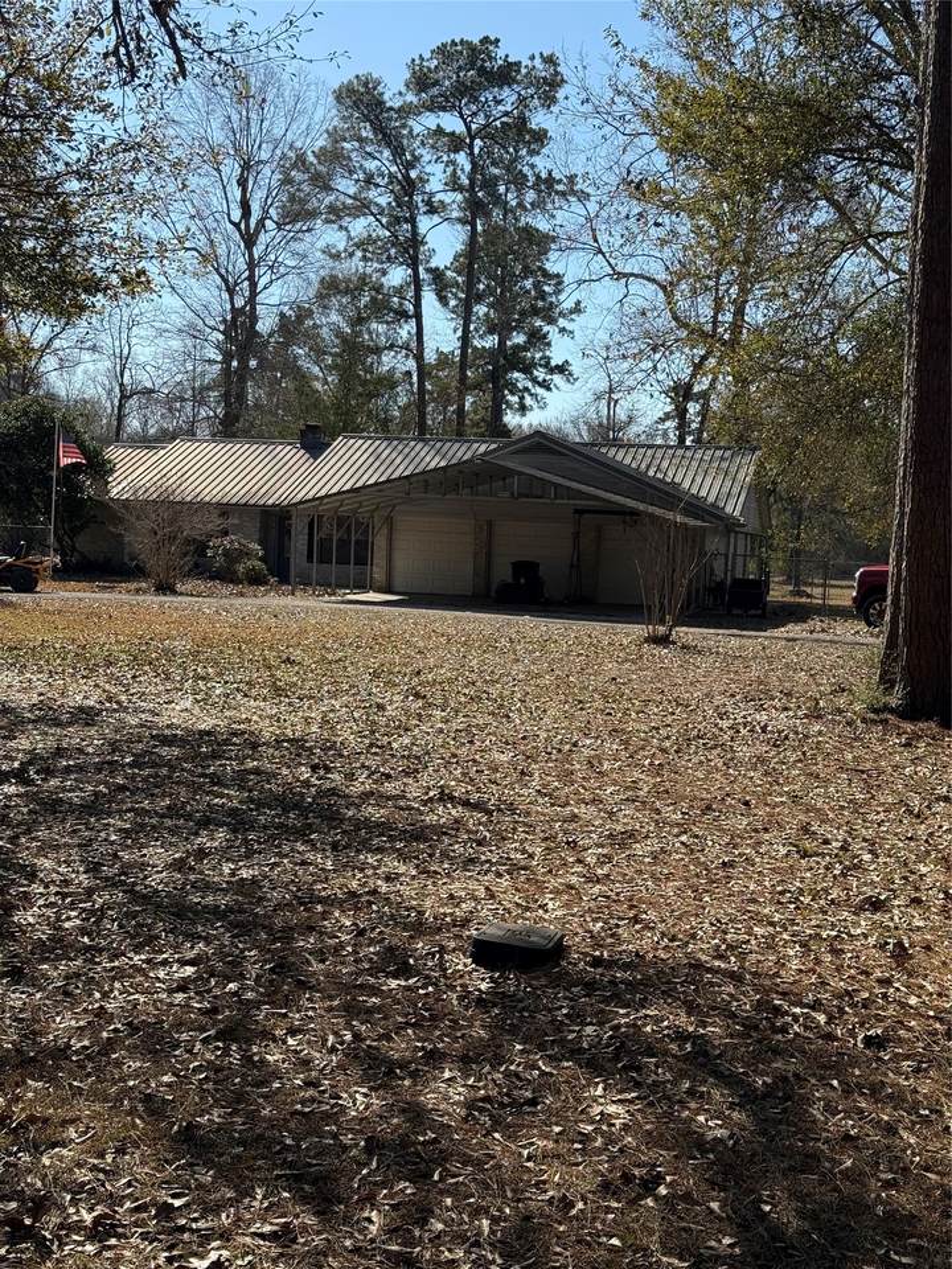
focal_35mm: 48
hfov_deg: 30.3
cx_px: 476
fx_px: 1760
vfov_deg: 39.7
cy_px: 634
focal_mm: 6.76
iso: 64
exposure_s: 1/4098
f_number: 1.78
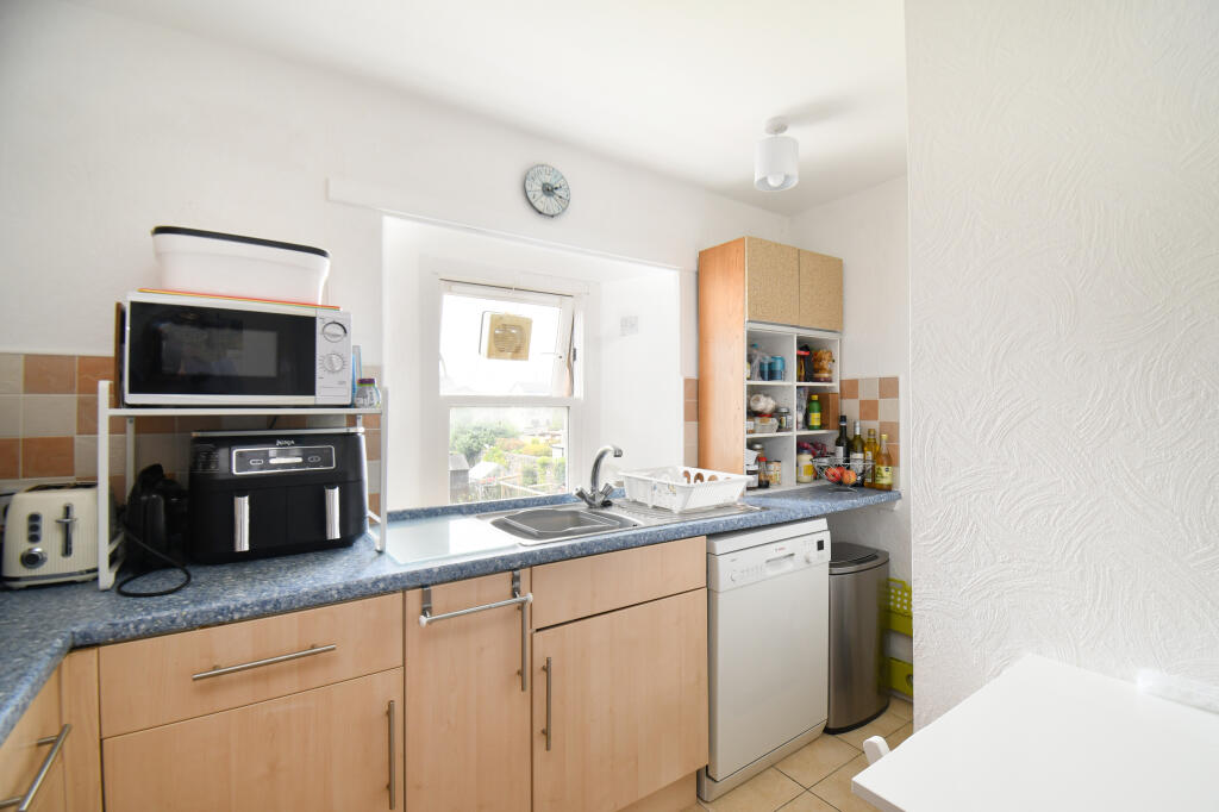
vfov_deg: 77.3
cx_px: 610
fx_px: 508
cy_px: 406
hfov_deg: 100.4
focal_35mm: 15
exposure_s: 1/6
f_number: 9
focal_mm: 10
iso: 320
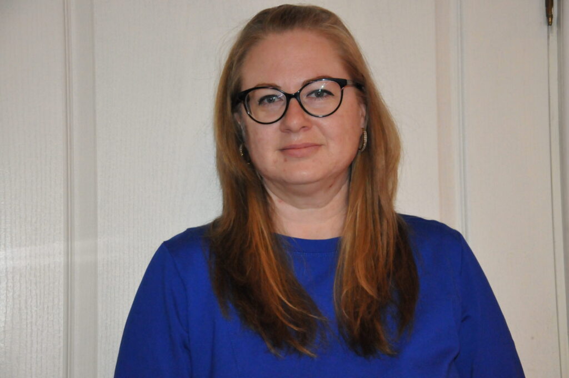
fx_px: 1373
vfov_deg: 15.7
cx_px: 284
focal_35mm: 87
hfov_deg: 23.4
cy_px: 189
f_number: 5
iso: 3200
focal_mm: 58
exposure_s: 1/200
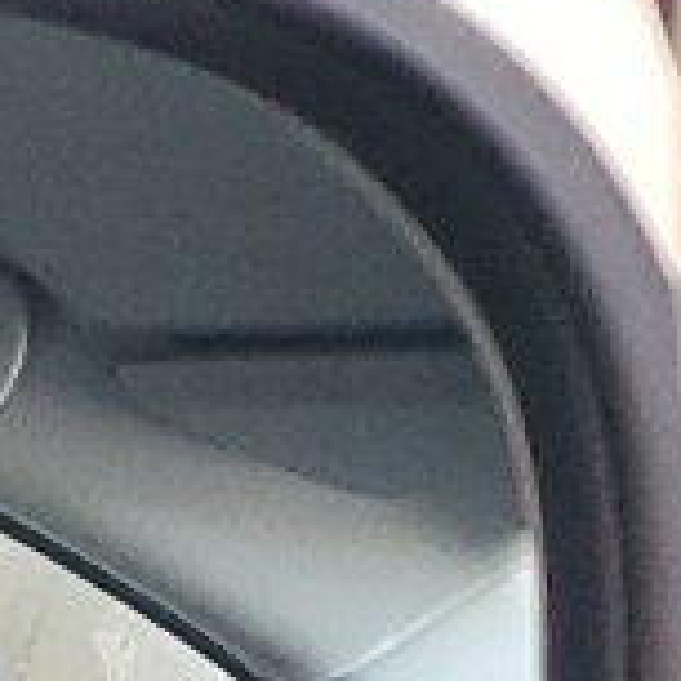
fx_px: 5364
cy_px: 2248
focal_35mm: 241
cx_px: -2034
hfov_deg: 6.1
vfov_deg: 6.5
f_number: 1.5
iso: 97
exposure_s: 1/60.2
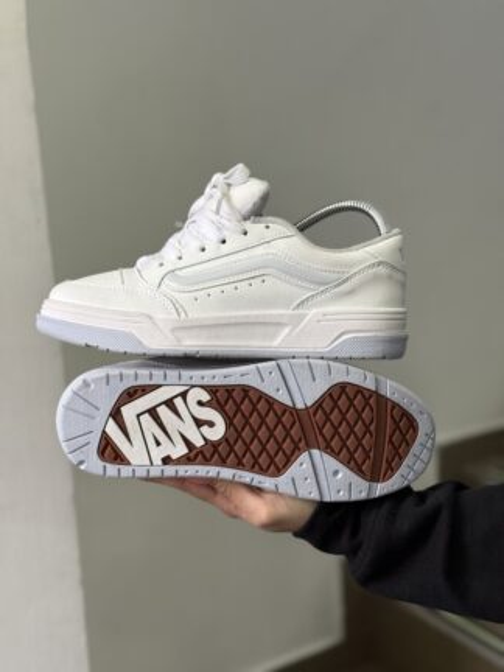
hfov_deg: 30.3
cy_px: 336
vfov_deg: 39.7
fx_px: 932
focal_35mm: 48
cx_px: 252
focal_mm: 6.76
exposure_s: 1/54
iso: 250
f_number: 1.78
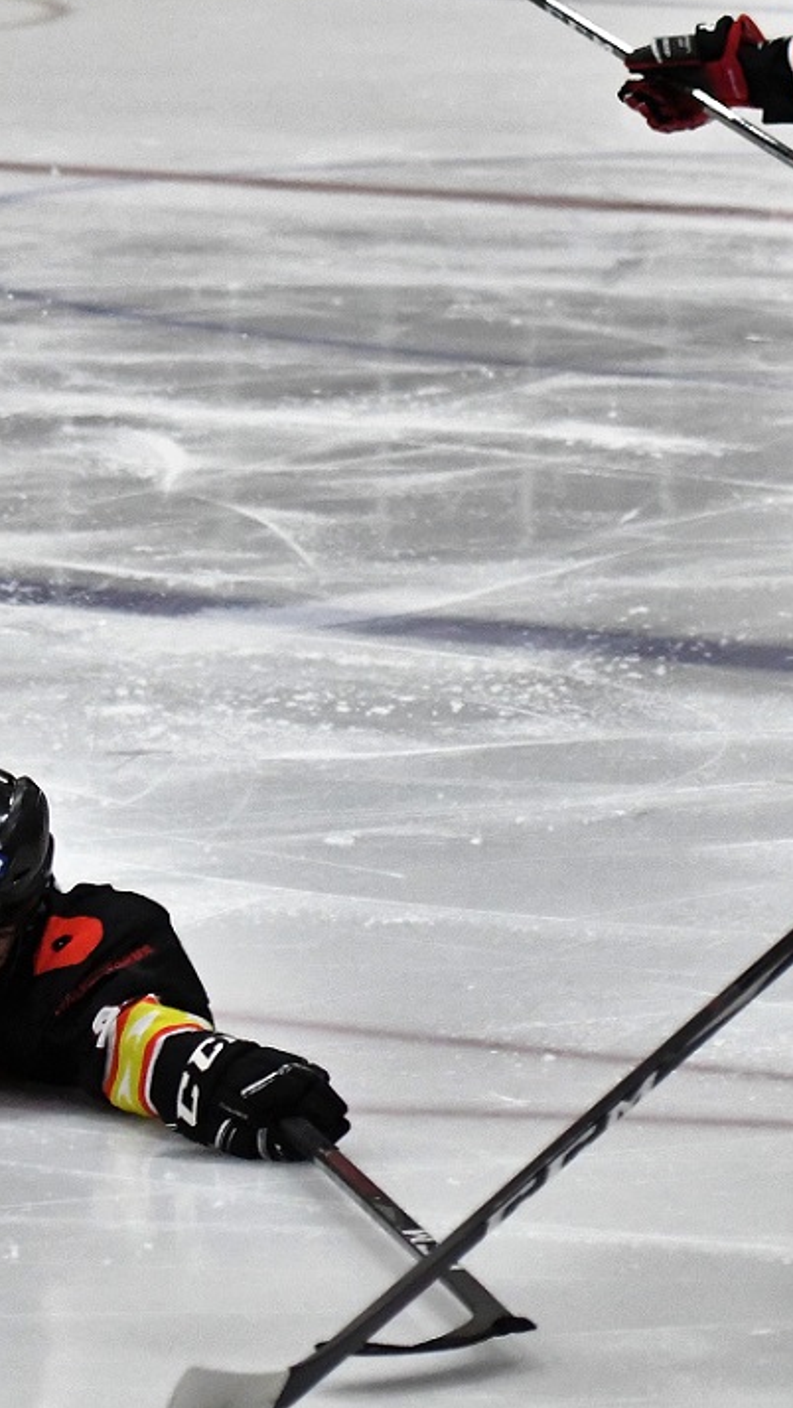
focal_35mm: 185
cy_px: 733
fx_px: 6911
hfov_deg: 6.6
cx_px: 672
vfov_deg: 11.6
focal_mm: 70
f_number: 2.8
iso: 6400
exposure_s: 1/1000
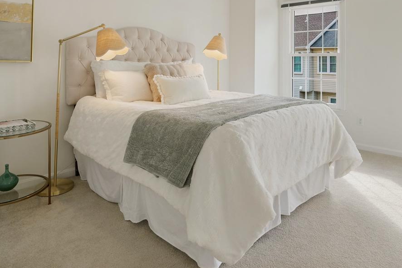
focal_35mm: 26
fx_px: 290
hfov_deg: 68.2
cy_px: 53
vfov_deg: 46.9
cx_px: 254
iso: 1250
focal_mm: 16
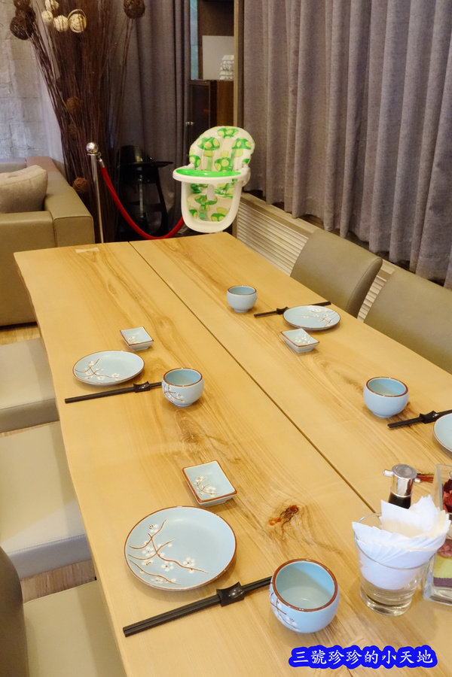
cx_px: 226
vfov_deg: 60.3
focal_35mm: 31
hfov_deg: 42.3
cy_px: 338
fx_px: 584
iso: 2000
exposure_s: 1/5
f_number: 8
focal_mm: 11.6
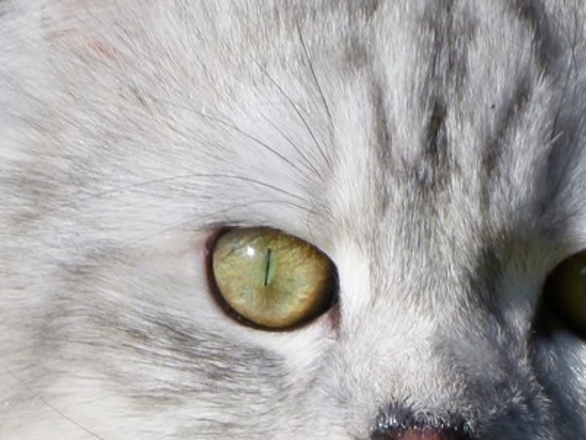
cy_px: 532
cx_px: 494
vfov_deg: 1.2
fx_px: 21343
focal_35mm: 1260
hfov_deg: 1.6
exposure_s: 1/1000
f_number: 4.1
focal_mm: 63.4
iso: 100
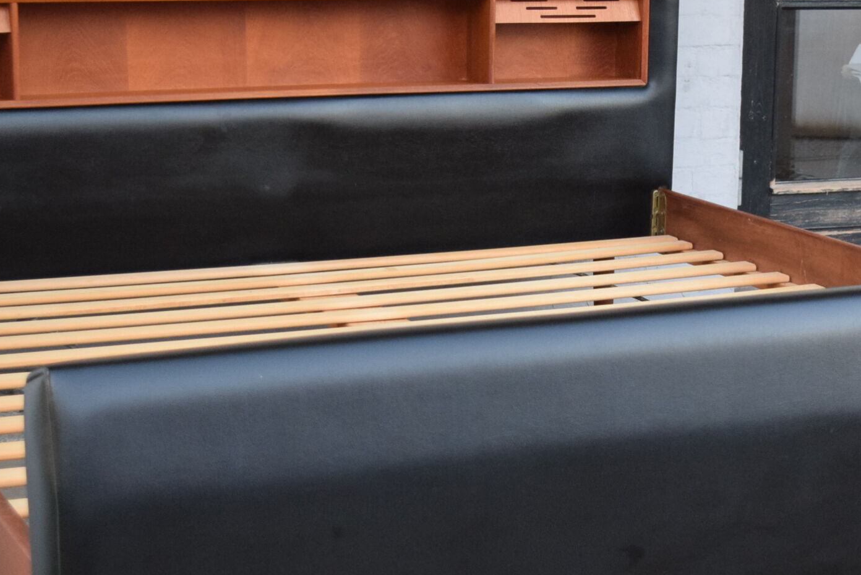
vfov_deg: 15.7
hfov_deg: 23.2
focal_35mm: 87
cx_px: 580
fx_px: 2084
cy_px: 381
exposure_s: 1/125
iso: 1600
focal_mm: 27
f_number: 4
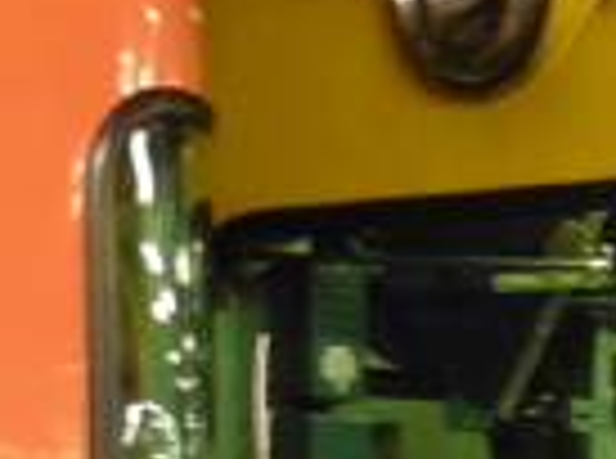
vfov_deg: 5.6
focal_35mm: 255
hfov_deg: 7.4
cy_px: 1048
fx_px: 4526
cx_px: 1290
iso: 400
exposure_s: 1/15
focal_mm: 6.1
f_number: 3.7
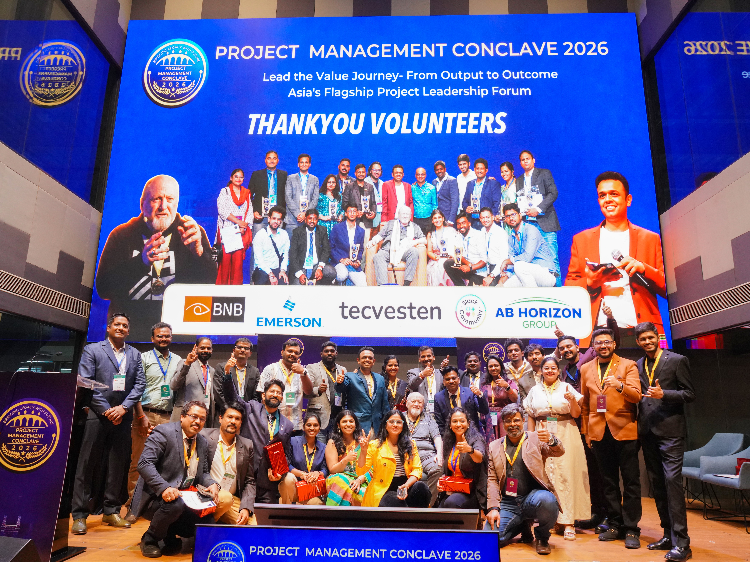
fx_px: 563
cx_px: 361
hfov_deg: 67.3
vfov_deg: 53.1
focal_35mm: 26
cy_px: 281
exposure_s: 1/160
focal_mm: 24
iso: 2000
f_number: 6.3
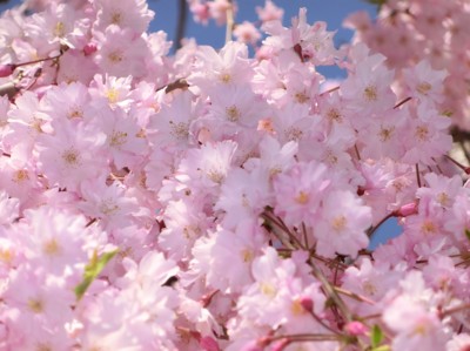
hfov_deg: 8.3
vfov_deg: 6.2
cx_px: 235
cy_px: 176
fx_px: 3255
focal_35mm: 240
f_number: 5.7
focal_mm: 42.54
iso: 80
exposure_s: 1/400
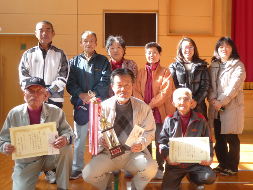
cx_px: 126
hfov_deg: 41.2
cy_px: 95
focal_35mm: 46
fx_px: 336
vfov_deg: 31.5
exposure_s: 1/60
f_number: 3.9
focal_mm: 7.8
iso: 125
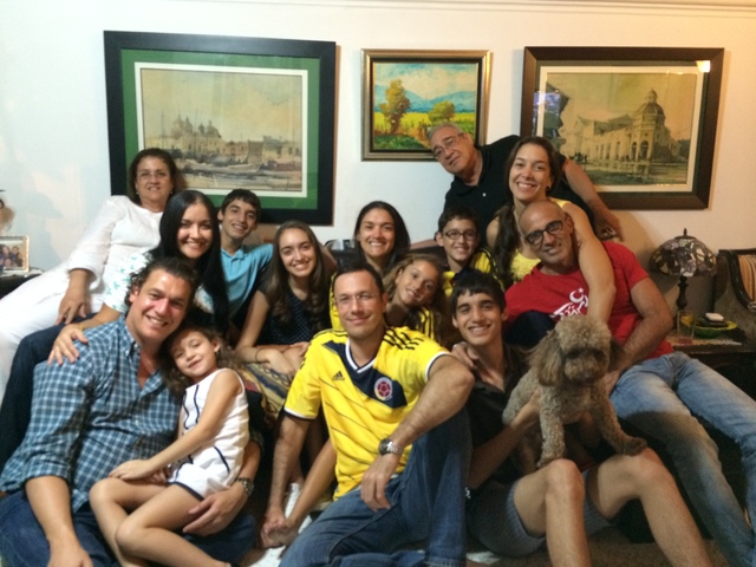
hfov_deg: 60.0
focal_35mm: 30
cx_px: 378
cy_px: 284
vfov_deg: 46.8
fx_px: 655
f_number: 2.2
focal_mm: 4.12
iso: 320
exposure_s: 1/15
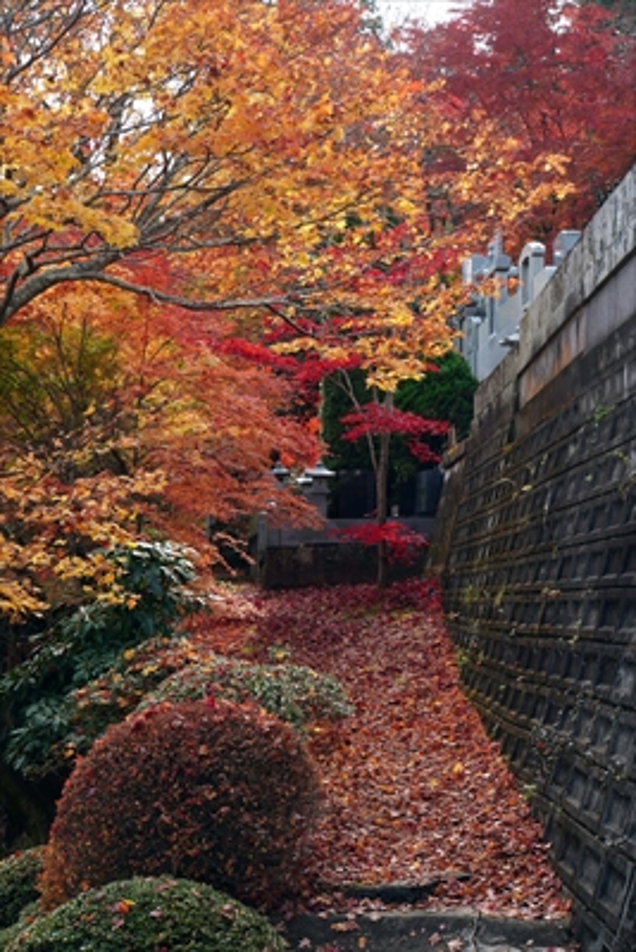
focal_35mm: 67
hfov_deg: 20.3
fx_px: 1779
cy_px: 476
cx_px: 318
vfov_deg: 30.0
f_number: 5.6
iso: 100
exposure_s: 1/100
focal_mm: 44.8
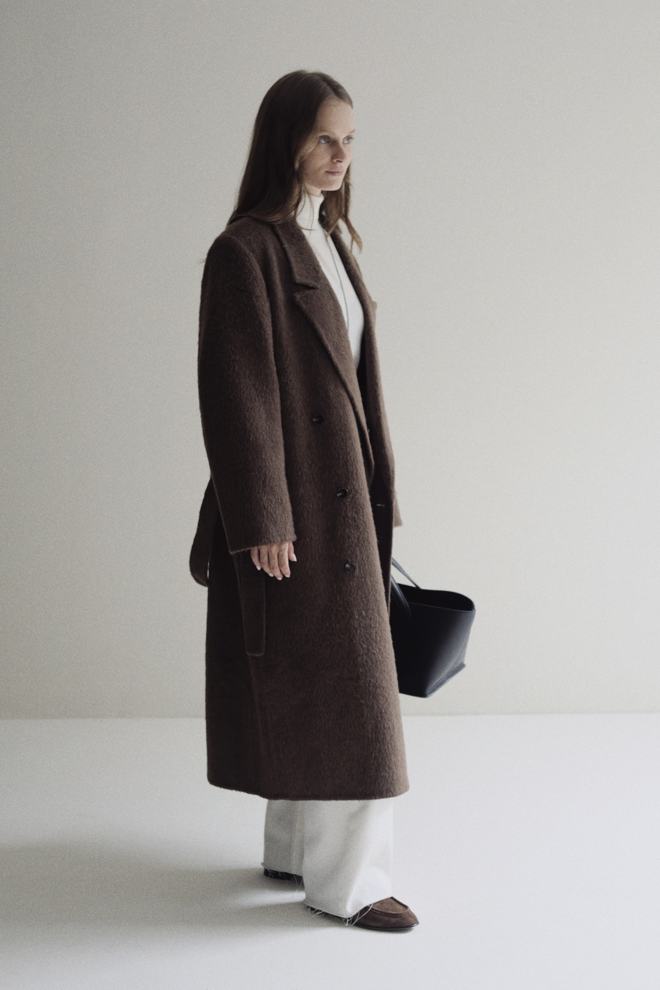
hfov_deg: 25.5
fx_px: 1457
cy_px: 495
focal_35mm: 53
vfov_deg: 37.5
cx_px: 330
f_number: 2
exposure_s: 1/85
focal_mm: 35
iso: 320
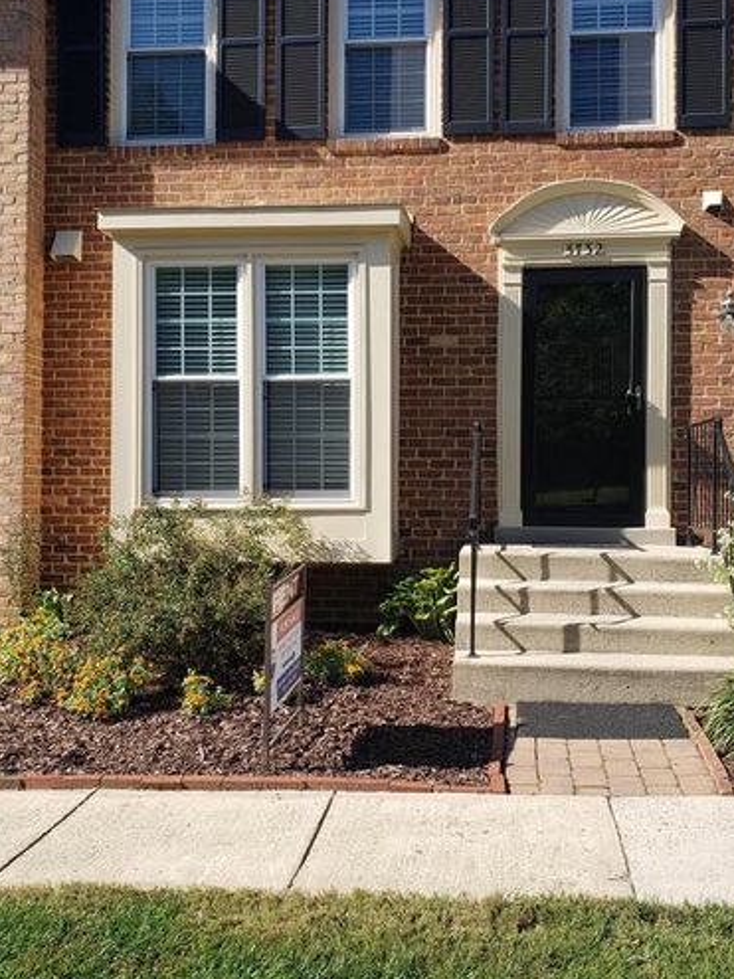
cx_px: 396
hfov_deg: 40.7
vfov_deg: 52.6
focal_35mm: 35
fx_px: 990
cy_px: 470
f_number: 2.4
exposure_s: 1/834
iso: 50
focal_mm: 4.3
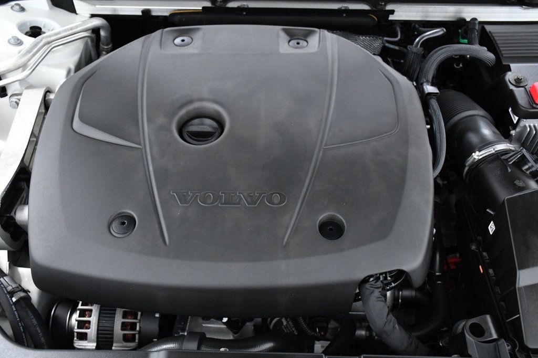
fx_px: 538
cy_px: 179
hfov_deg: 53.1
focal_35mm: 36
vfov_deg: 36.8
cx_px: 269
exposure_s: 1/100
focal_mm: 24
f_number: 5
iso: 2500
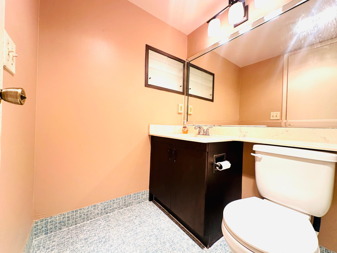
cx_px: 168
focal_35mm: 14
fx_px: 136
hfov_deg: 102.1
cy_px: 126
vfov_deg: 85.7
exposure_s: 1/120
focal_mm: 2.22
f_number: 2.2
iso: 160
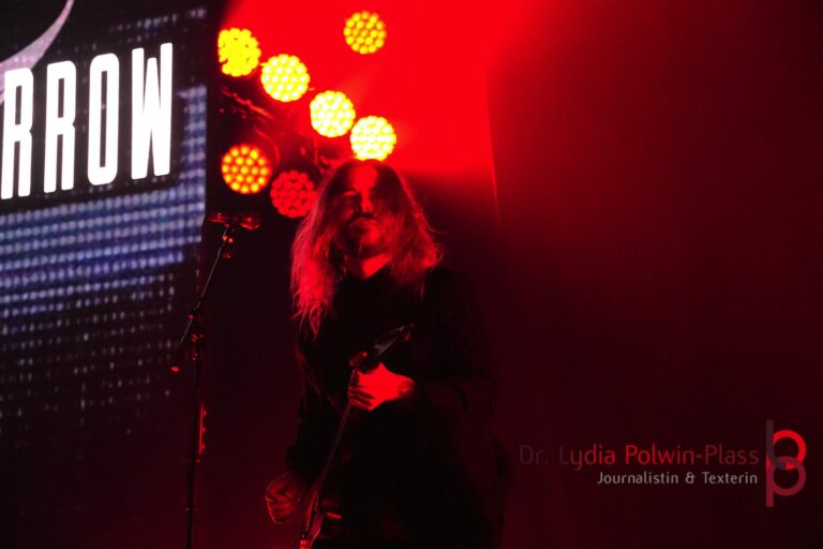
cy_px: 274
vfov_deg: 15.7
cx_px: 412
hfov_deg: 23.4
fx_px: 1989
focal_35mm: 87
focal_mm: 58
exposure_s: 1/100
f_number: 4.5
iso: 4000
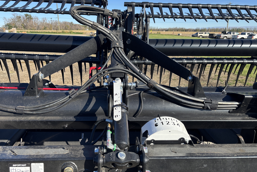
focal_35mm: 28
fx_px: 200
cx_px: 124
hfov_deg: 65.5
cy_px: 80
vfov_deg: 46.4
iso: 50
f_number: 1.6
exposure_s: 1/1418
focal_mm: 5.96
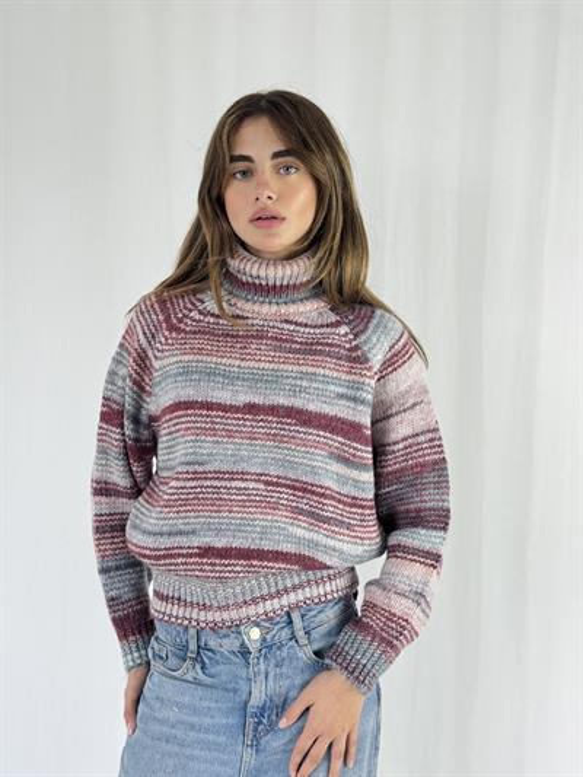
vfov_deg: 39.6
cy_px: 388
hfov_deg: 30.3
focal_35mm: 48
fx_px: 1077
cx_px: 292
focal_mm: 6.76
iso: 100
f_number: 1.78
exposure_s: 1/100
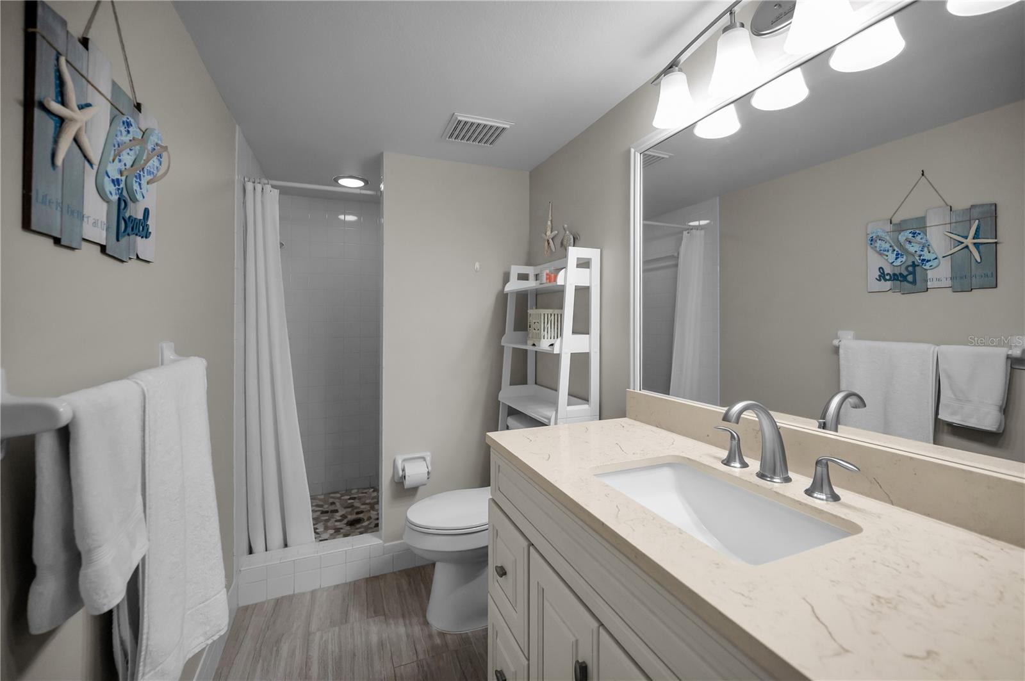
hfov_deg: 104.3
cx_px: 512
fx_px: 398
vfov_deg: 81.1
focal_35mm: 14
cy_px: 340
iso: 400
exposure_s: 1/250
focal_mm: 14
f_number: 4
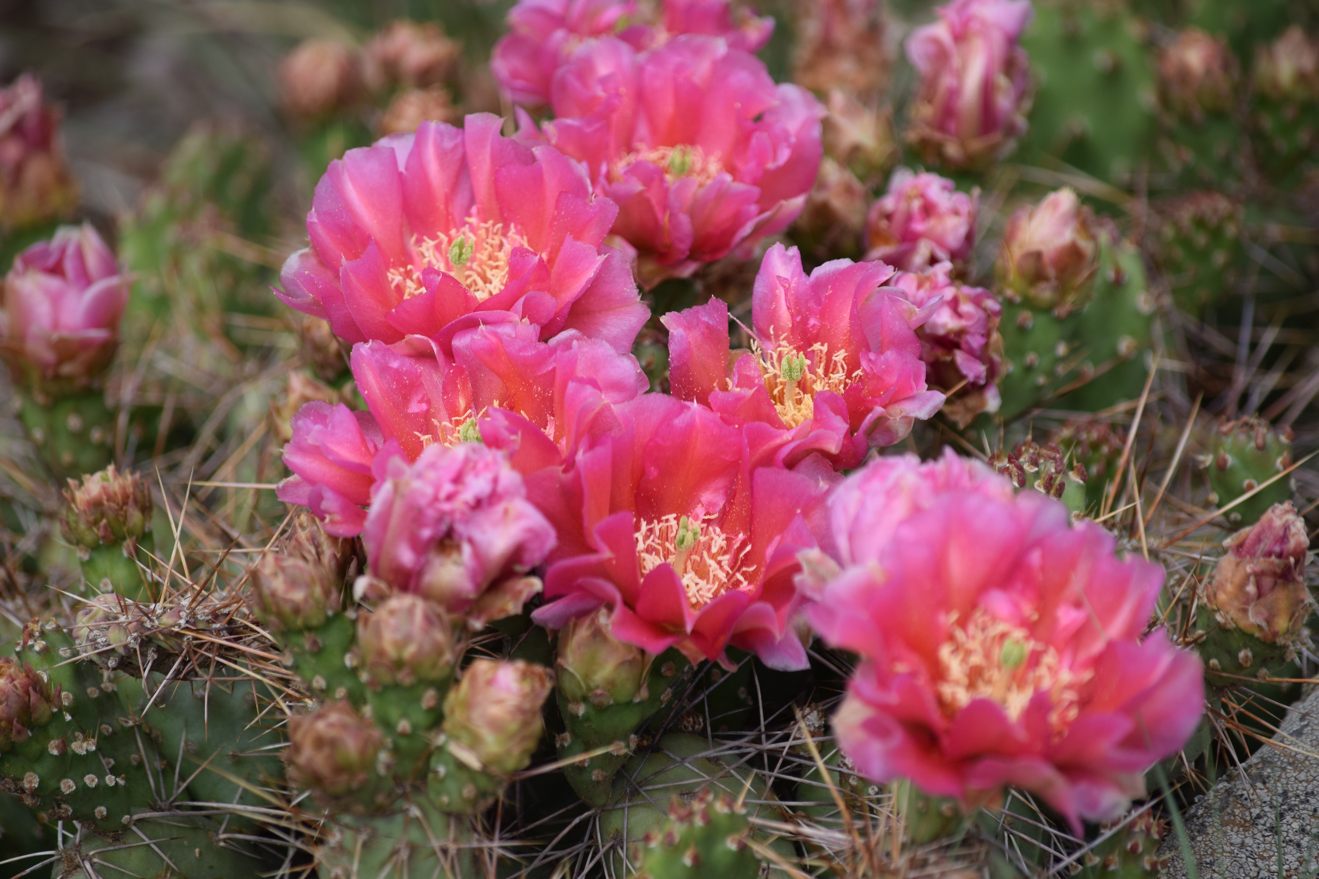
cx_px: 660
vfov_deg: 4.2
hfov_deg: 6.2
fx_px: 12090
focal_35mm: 330
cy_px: 440
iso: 200
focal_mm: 220
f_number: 5.6
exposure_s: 1/500
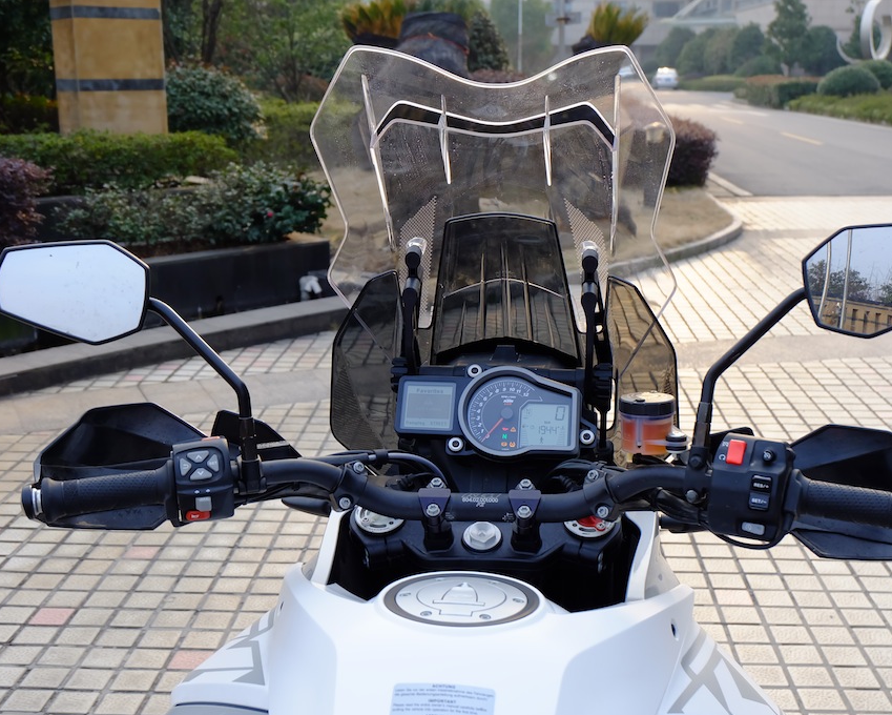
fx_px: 1136
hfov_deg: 42.9
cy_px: 358
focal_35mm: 43
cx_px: 444
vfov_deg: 34.9
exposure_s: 1/220
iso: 400
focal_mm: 25.6
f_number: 5.6
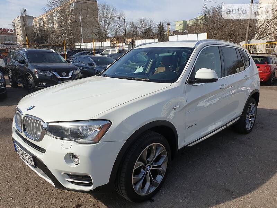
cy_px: 104
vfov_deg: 53.1
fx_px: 208
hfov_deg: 67.3
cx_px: 138
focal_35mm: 26
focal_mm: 4.3
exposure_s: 1/1828
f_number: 2.4
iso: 50
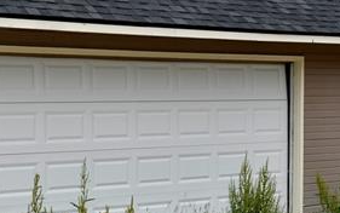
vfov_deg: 14.7
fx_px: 825
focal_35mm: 89
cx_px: 74
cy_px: 82
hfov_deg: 23.0
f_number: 10
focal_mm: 24
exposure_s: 1/200
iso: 500
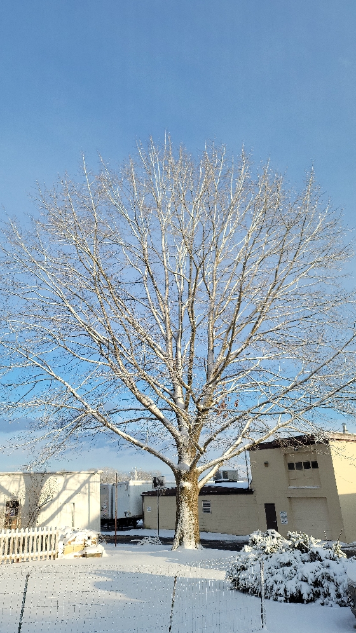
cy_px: 315
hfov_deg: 41.5
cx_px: 171
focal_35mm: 28
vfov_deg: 67.9
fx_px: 470
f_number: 1.8
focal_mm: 7
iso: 20
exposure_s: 1/542
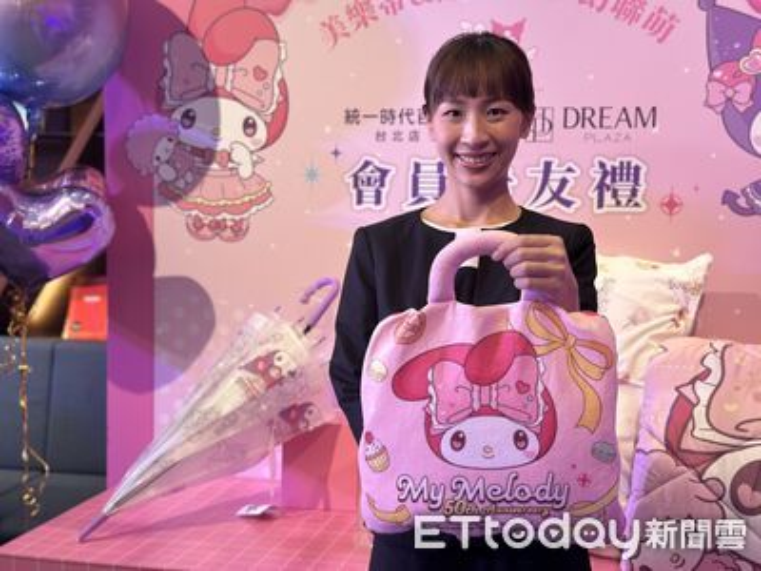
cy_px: 286
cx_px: 380
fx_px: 1055
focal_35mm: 48
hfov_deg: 39.7
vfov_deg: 30.3
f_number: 1.78
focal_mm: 6.86
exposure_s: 1/160
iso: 125
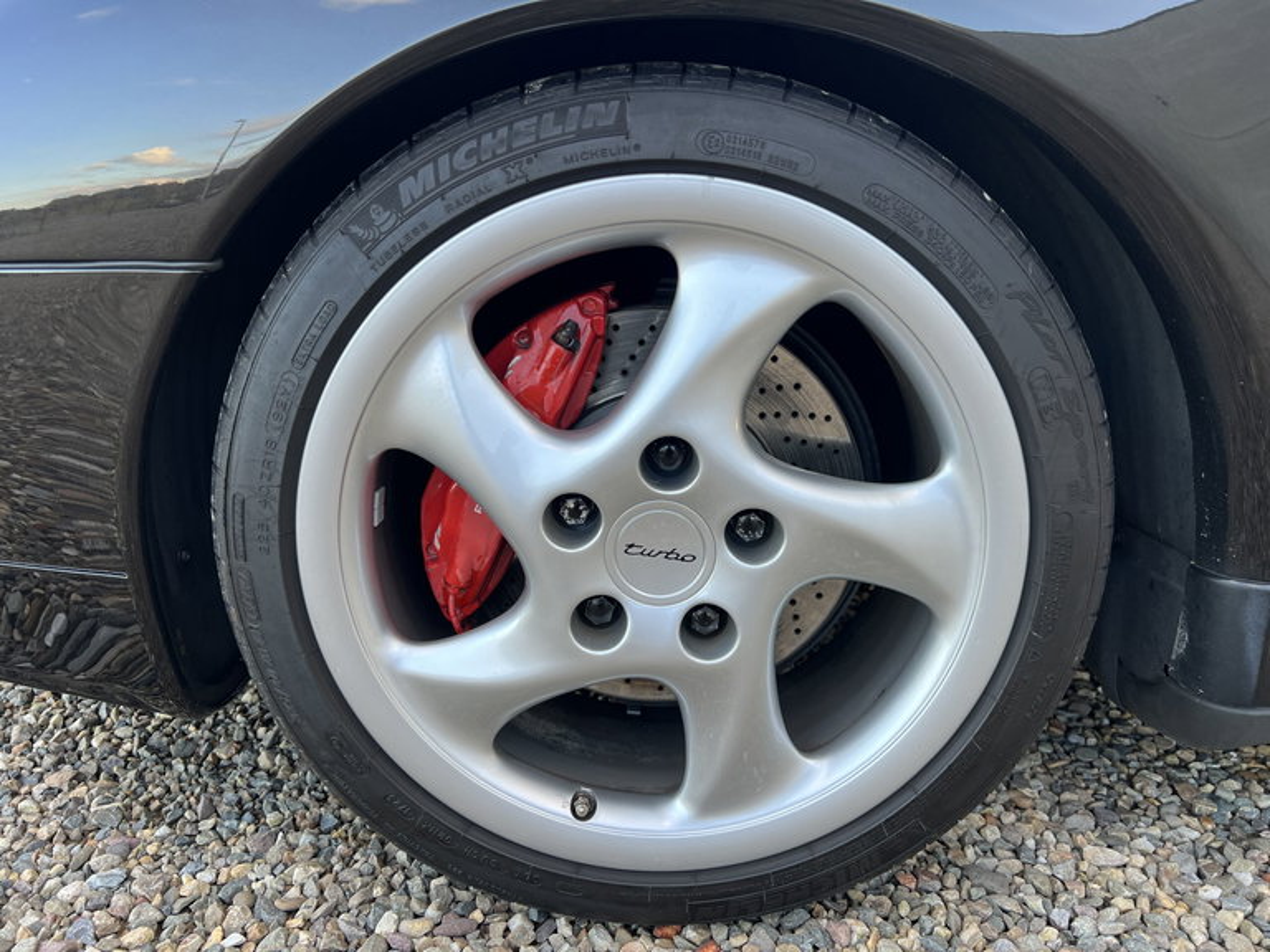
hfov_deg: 67.3
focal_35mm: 26
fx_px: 954
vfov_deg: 53.1
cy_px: 476
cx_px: 635
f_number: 1.5
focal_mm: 5.7
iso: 32
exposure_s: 1/133
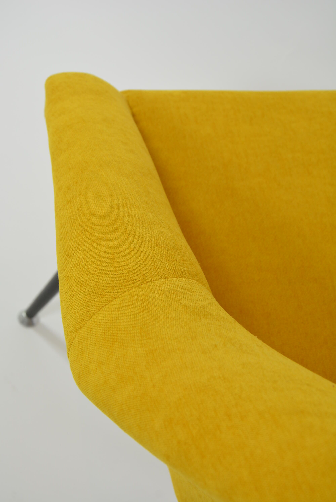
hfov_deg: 18.2
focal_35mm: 75
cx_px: 168
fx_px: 1048
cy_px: 251
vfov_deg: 27.0
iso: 400
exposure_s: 1/60
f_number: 8
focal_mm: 50
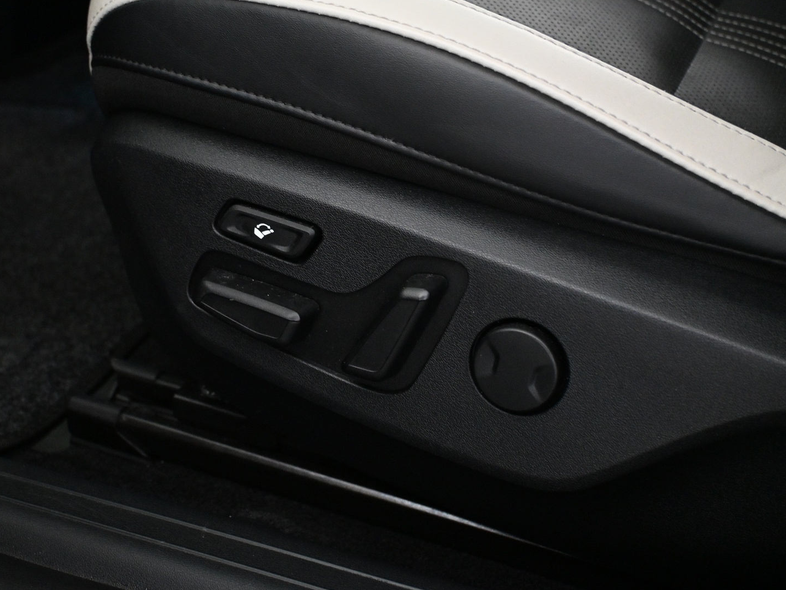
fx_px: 1113
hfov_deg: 38.8
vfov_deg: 29.7
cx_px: 346
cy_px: 294
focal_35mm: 49
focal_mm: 30
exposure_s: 1/30
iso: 4000
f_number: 4.8
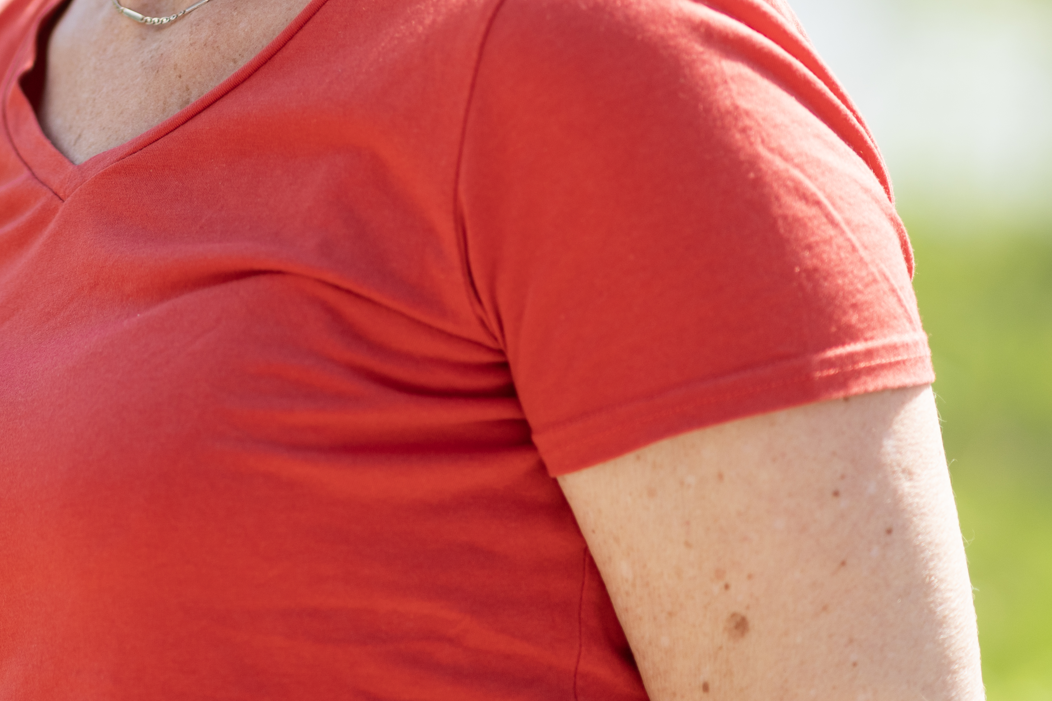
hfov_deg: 8.4
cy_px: -265
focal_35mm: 245
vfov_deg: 5.6
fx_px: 7159
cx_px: 2
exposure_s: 1/2000
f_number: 1.8
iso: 100
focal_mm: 85
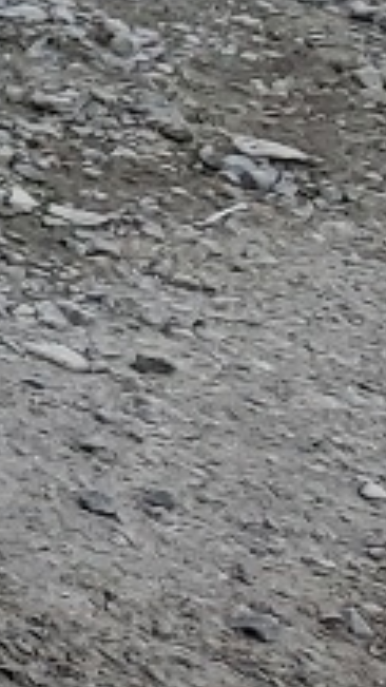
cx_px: -1873
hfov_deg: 4.5
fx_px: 3804
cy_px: -329
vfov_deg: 10.0
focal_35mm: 209
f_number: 1.5
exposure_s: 1/1667
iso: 50
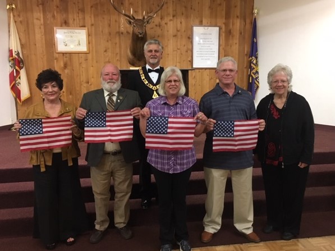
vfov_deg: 48.2
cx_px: 168
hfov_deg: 61.7
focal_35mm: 29
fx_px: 280
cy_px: 126
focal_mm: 4.15
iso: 200
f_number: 2.2
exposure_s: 1/24
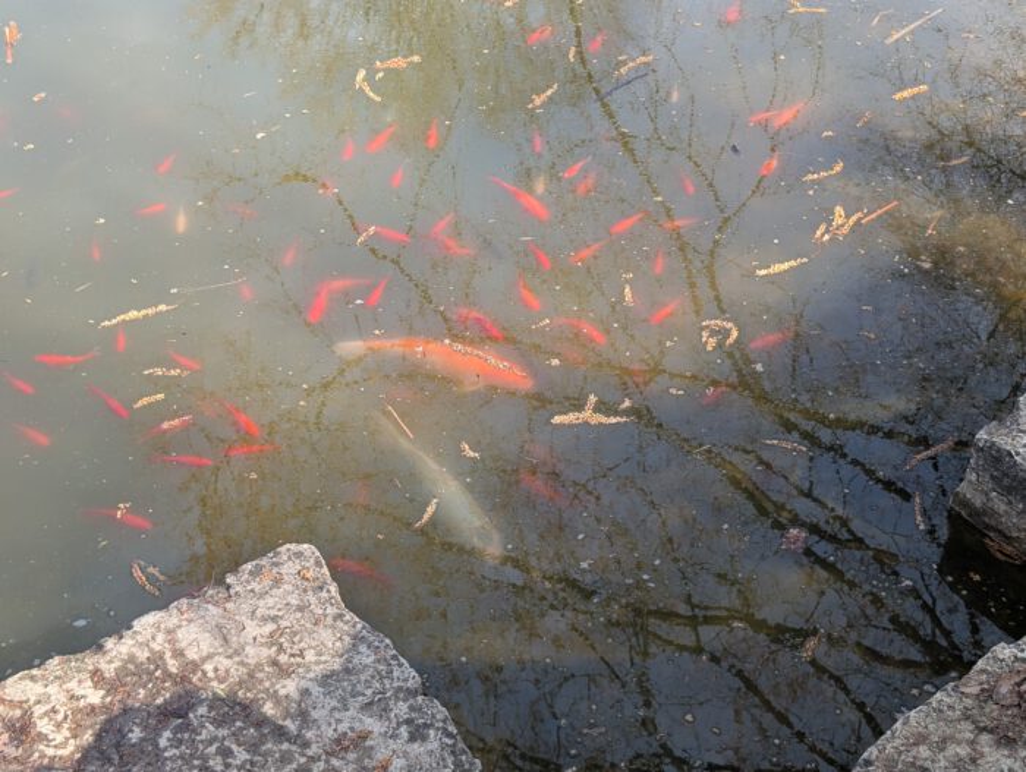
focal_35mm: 49
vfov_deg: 29.7
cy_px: 386
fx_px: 1454
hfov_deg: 38.9
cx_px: 513
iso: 25
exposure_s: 1/183
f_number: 1.68
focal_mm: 6.9
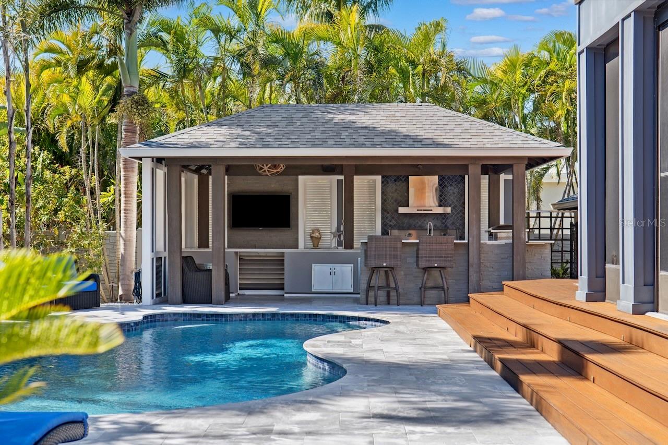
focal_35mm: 50
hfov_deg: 39.6
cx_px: 334
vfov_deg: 27.0
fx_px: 928
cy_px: 222
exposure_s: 1/200
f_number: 4
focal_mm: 50
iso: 100
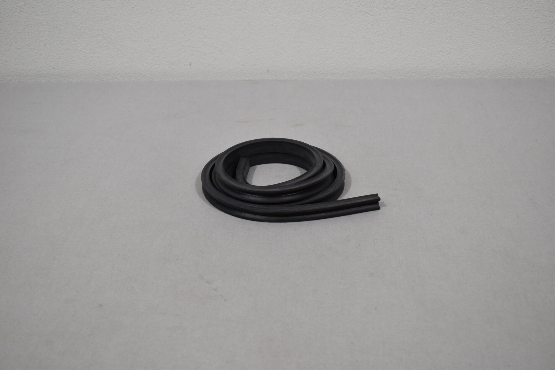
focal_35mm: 48
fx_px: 740
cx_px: 278
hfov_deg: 41.1
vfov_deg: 28.1
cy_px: 185
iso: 400
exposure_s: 1/125
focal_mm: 32
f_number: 5.6
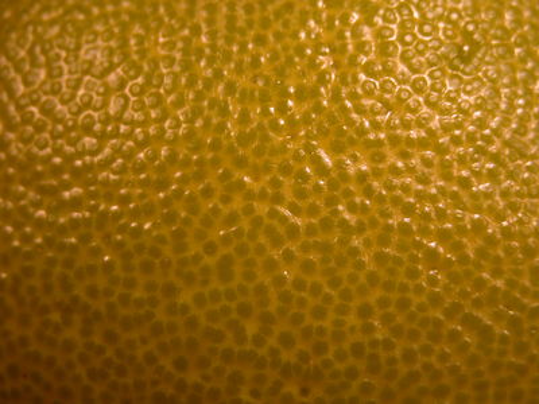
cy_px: 202
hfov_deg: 18.4
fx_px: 1666
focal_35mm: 107
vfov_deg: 13.8
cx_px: 270
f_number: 3.7
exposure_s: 1/102
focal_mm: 27.3
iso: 100
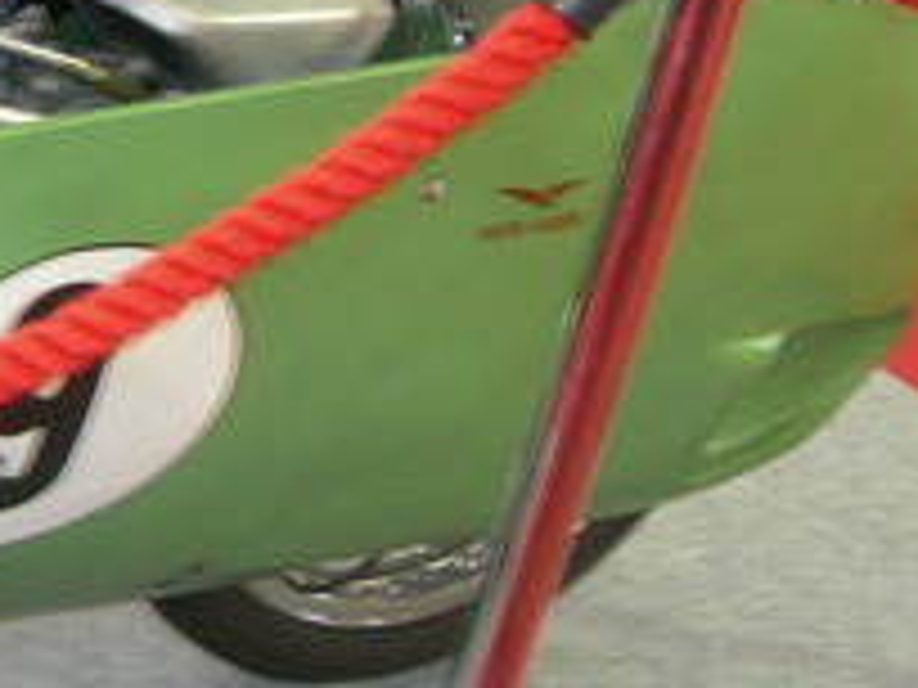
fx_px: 3156
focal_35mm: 119
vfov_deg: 12.4
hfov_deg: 15.4
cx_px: -410
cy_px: 76
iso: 200
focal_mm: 7.8
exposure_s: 1/11.8
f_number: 2.8
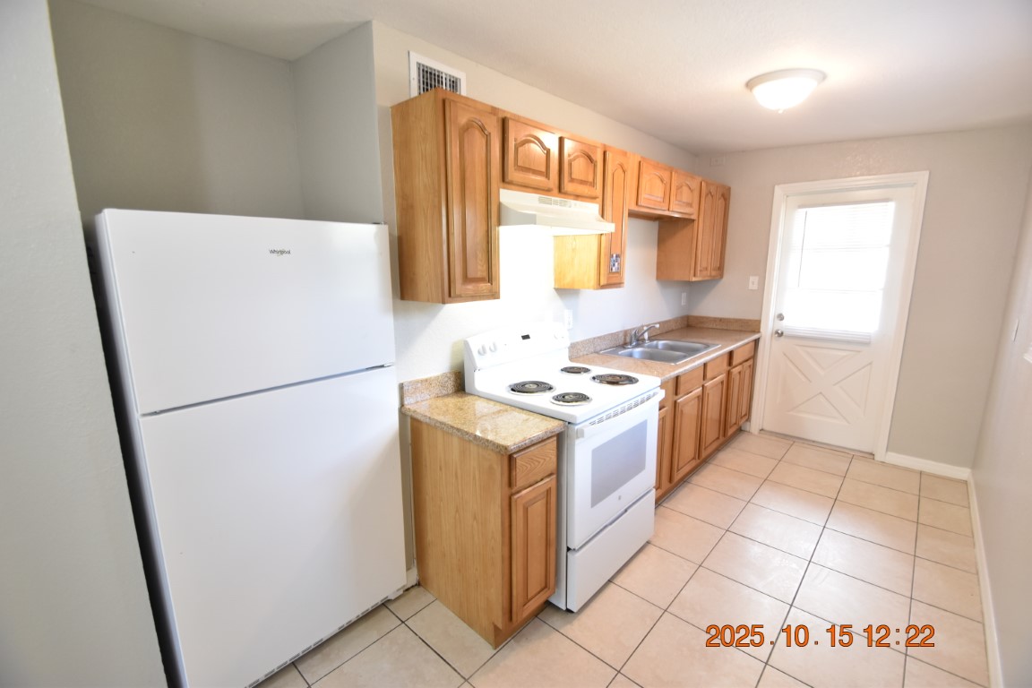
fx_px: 430
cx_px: 516
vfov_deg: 77.3
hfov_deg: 100.4
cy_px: 344
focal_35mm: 15
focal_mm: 10
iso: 800
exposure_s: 1/20
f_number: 3.5
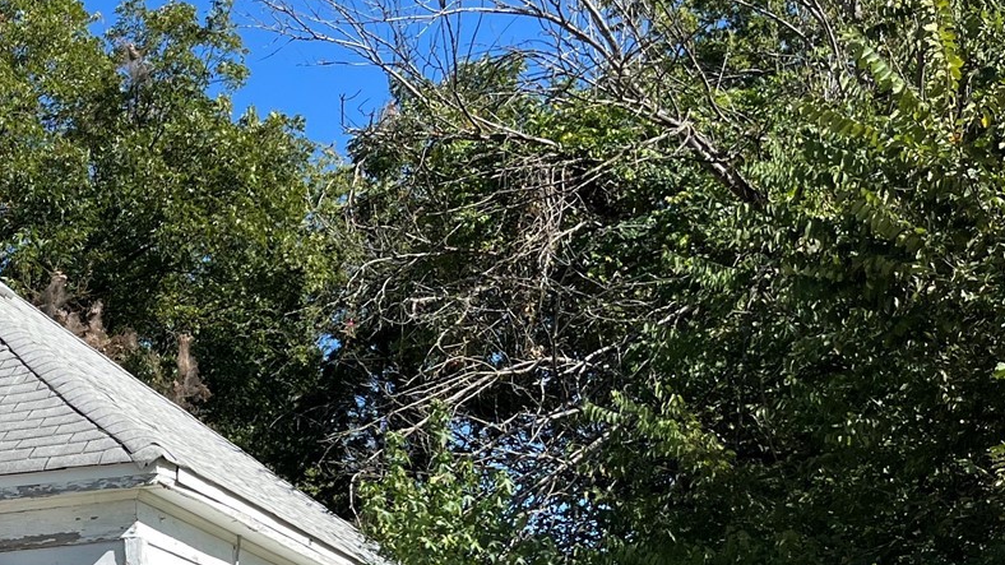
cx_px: -153
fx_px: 1839
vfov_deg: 16.9
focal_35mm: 69
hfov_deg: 27.4
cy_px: 616
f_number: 1.6
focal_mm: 5.1
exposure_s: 1/2513
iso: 50
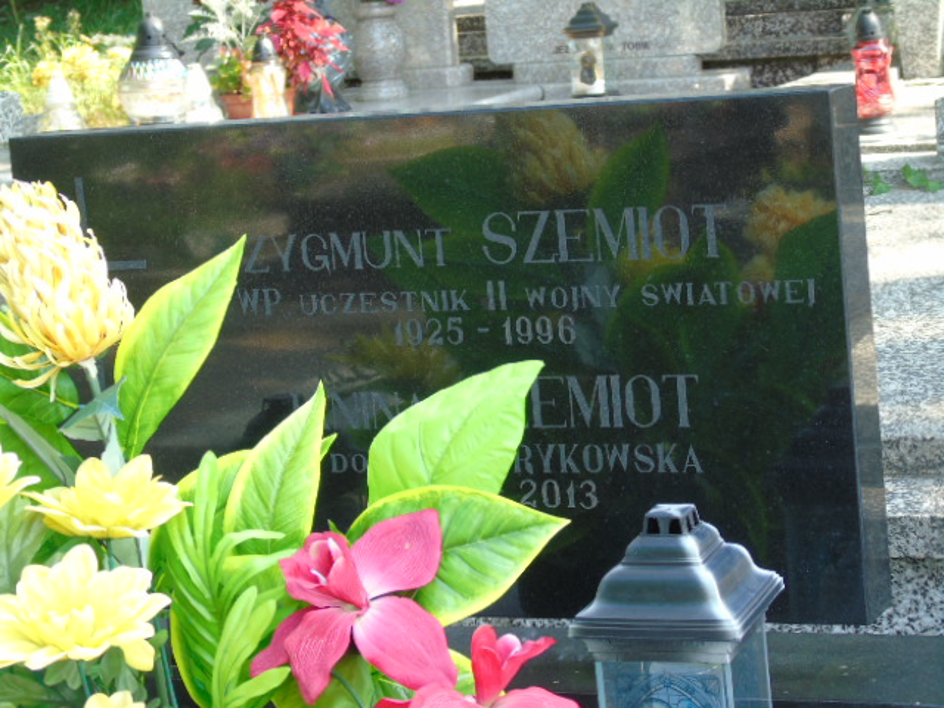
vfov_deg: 15.7
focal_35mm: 94
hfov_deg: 20.9
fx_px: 2563
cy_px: 354
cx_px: 472
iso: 80
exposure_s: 1/40
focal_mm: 17
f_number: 4.3
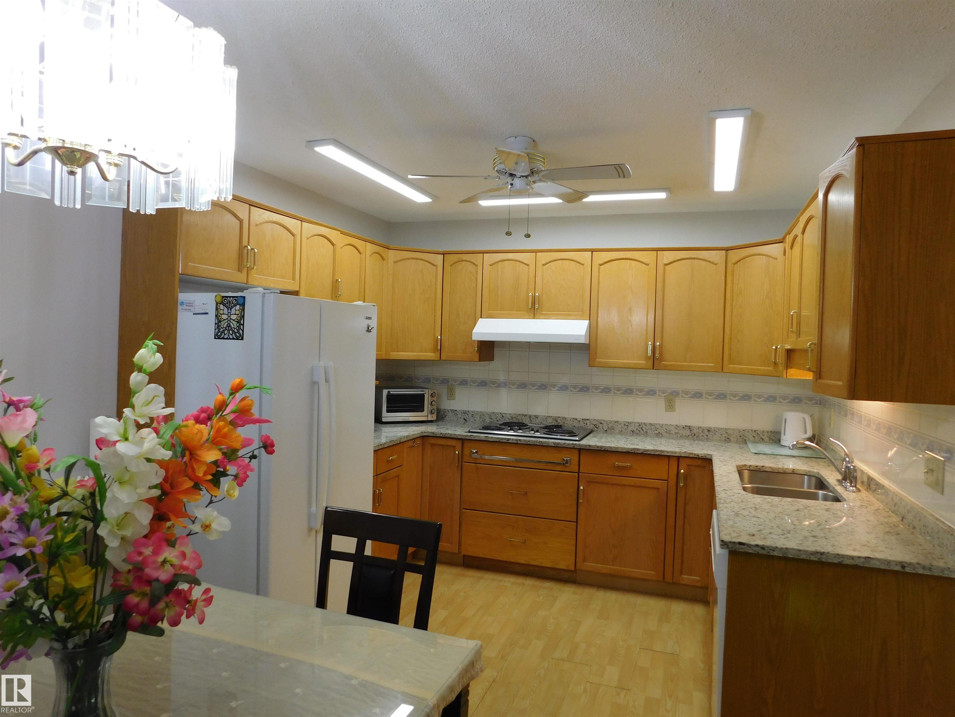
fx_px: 635
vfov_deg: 58.9
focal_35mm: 23
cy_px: 358
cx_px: 478
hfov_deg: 73.9
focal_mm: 4
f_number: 3
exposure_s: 1/50
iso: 125
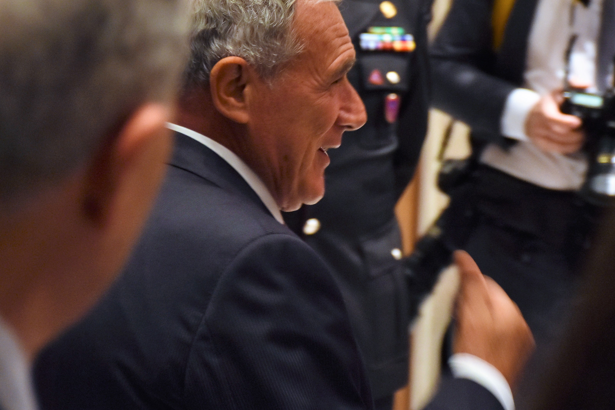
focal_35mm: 254
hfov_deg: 8.1
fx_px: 4339
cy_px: 138
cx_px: 346
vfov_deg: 5.4
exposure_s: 1/25
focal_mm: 90
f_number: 5.3
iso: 640
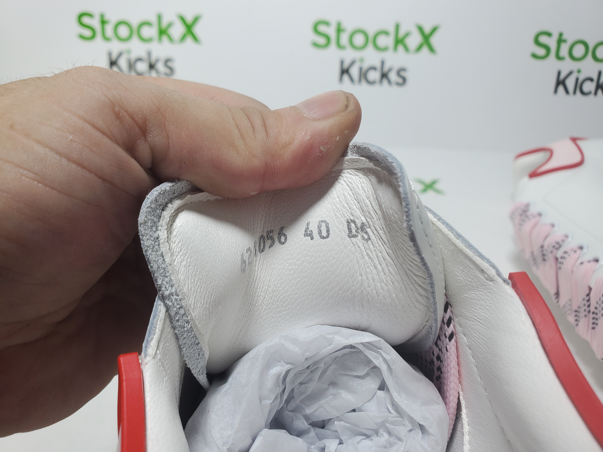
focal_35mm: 26
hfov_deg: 67.3
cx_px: 302
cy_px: 226
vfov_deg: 53.1
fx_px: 453
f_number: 2.4
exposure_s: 1/229
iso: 50
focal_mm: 4.3
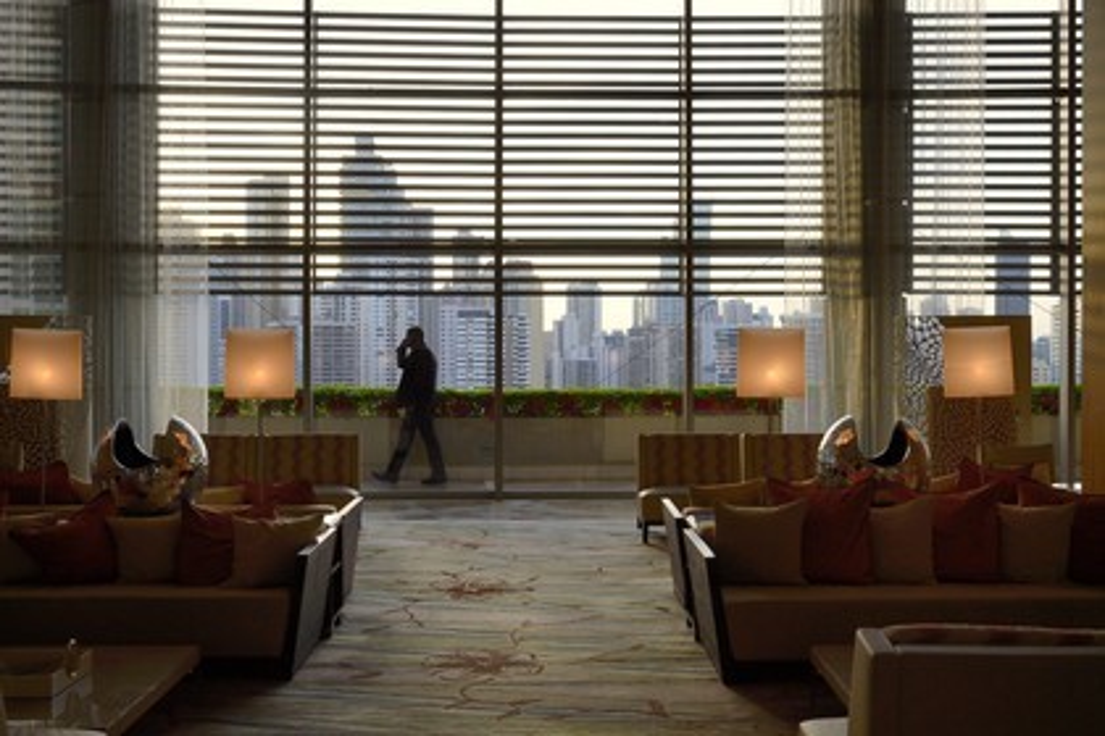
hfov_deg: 48.5
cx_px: 552
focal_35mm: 40
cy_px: 368
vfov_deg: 33.4
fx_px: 1228
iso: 800
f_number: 13
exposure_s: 1/125
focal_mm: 40
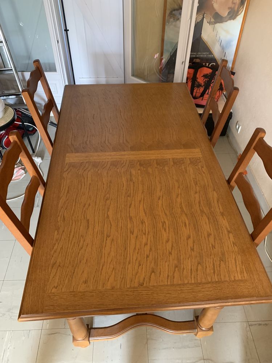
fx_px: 272
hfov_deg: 53.1
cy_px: 182
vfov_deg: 67.3
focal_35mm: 26
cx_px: 136
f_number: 1.8
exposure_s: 1/40
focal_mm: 4.25
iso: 400
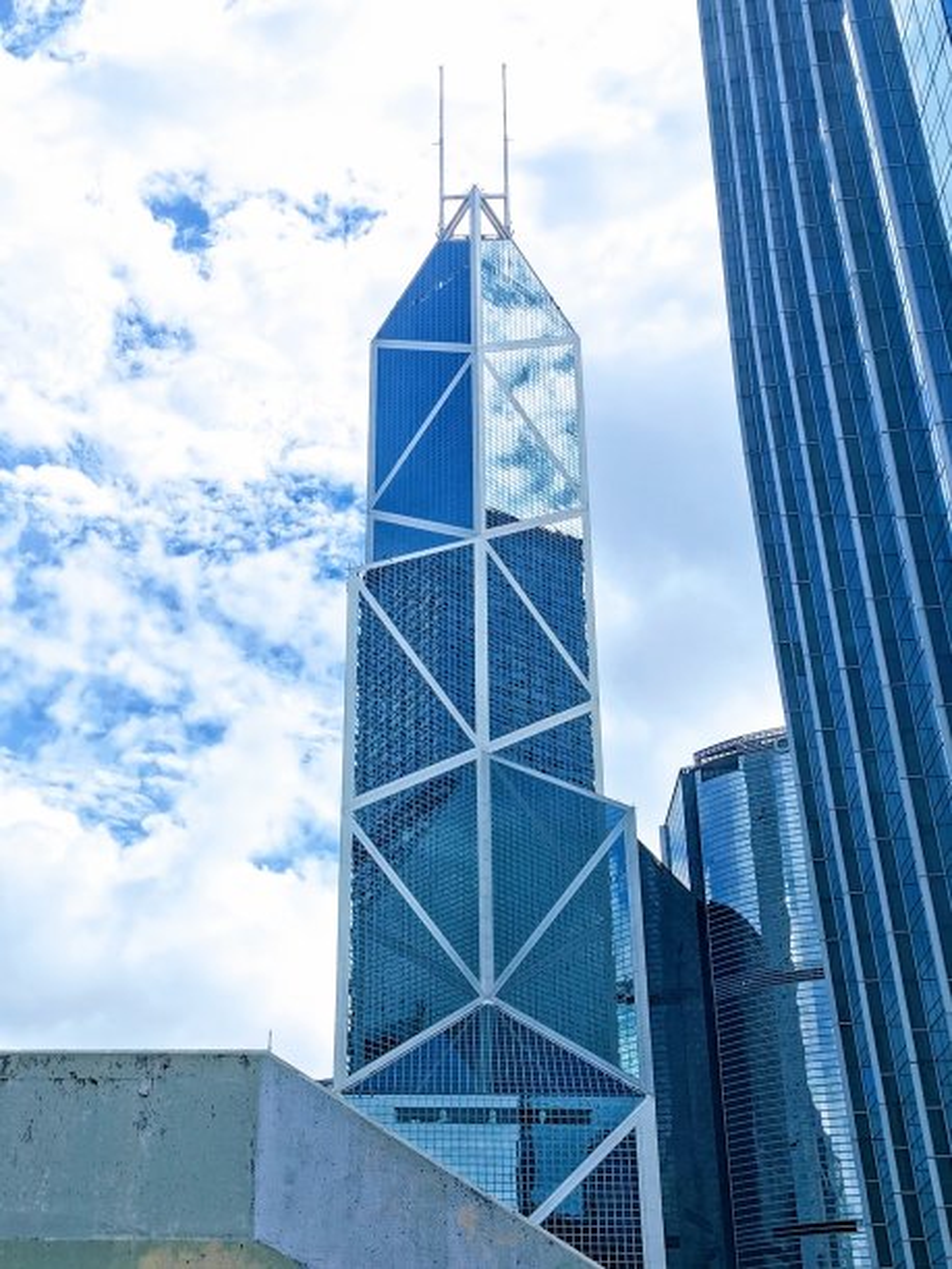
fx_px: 990
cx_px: 476
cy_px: 634
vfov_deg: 65.3
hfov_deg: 51.4
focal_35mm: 27
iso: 50
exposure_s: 1/9091
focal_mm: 5.56
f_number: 1.6
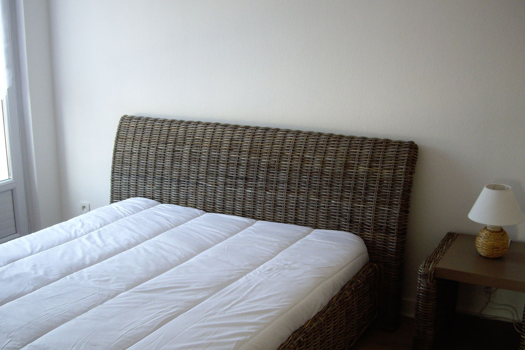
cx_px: 265
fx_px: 656
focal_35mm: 45
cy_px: 207
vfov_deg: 29.8
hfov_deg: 43.6
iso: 200
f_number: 2.8
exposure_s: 1/50
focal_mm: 7.9
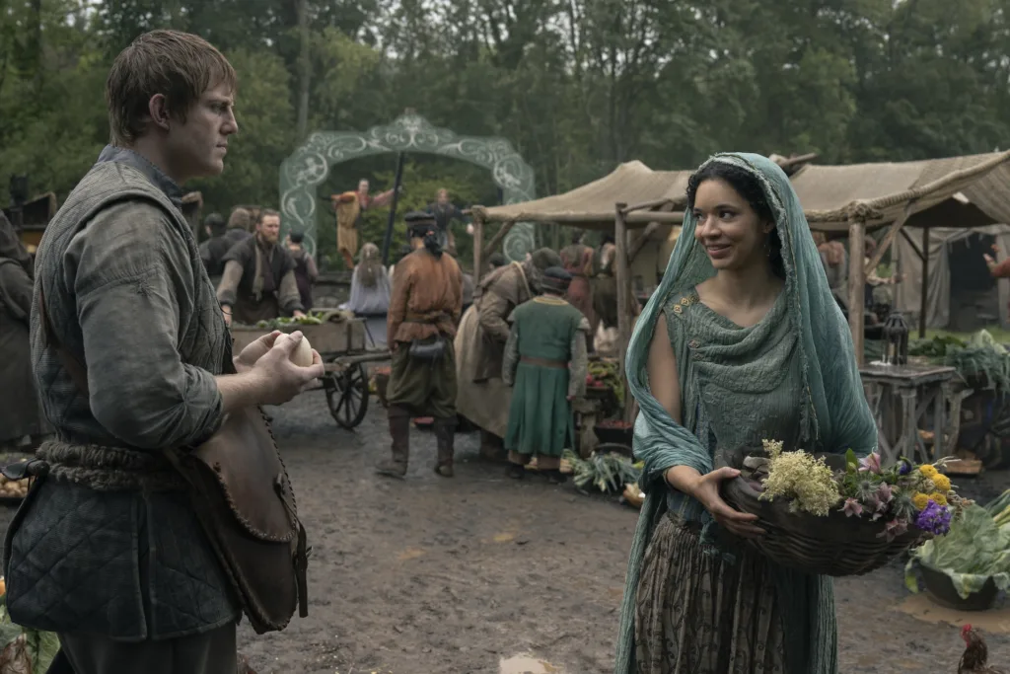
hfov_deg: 53.1
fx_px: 1010
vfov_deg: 36.9
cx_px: 505
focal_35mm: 36
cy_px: 337
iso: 500
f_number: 4.5
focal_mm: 36
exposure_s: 1/400
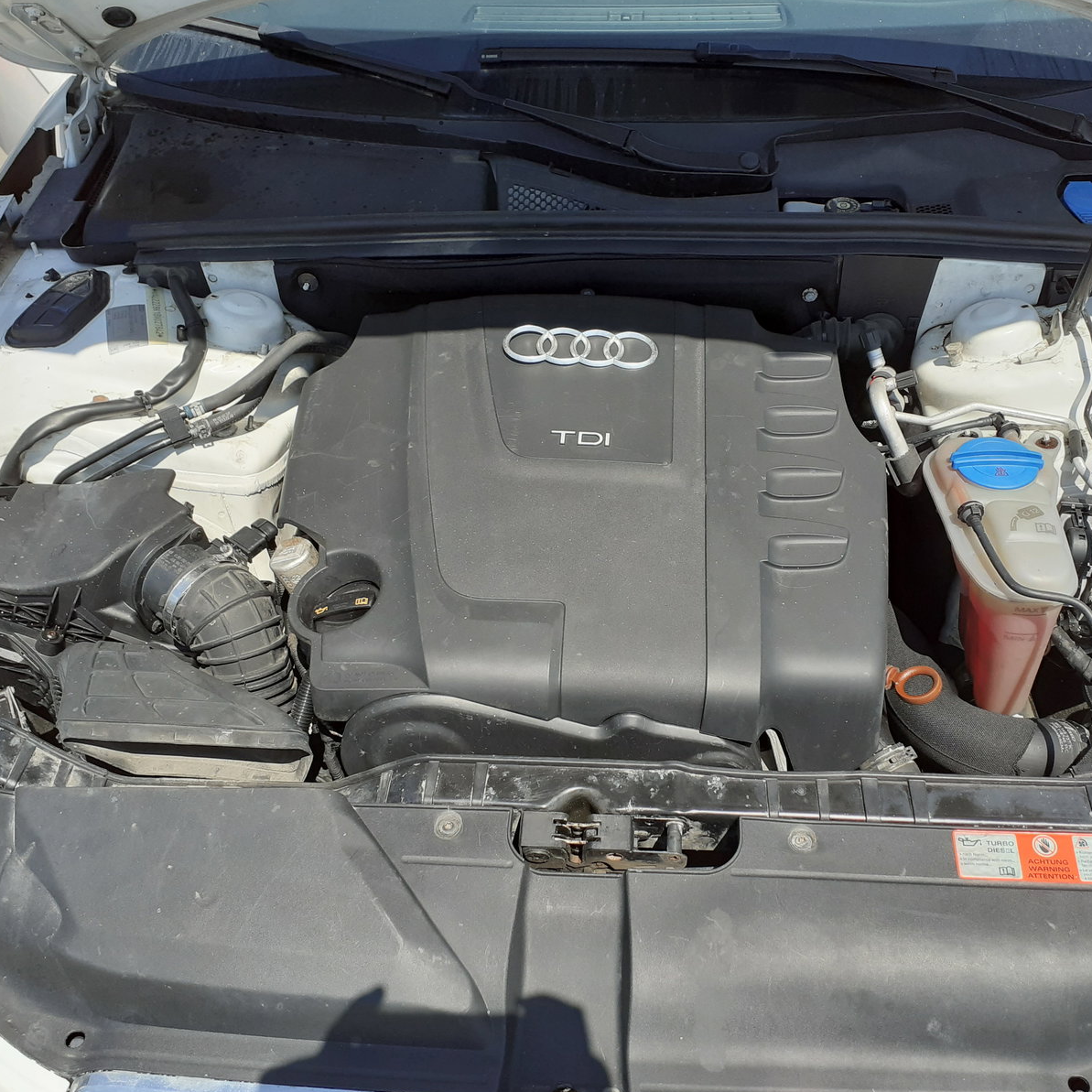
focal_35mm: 32
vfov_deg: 51.1
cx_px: 591
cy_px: 546
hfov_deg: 51.0
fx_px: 1142
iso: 40
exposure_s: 1/1261
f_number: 1.9
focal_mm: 3.6
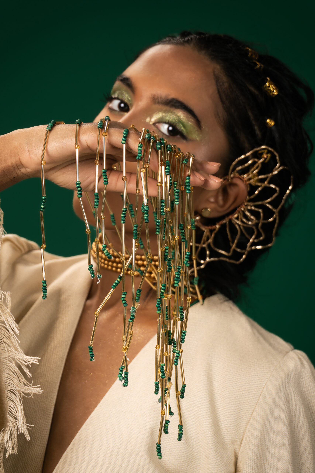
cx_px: 158
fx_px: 984
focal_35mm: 75
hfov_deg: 18.2
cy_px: 236
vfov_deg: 27.0
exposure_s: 1/100
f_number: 5.6
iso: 100
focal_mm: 50
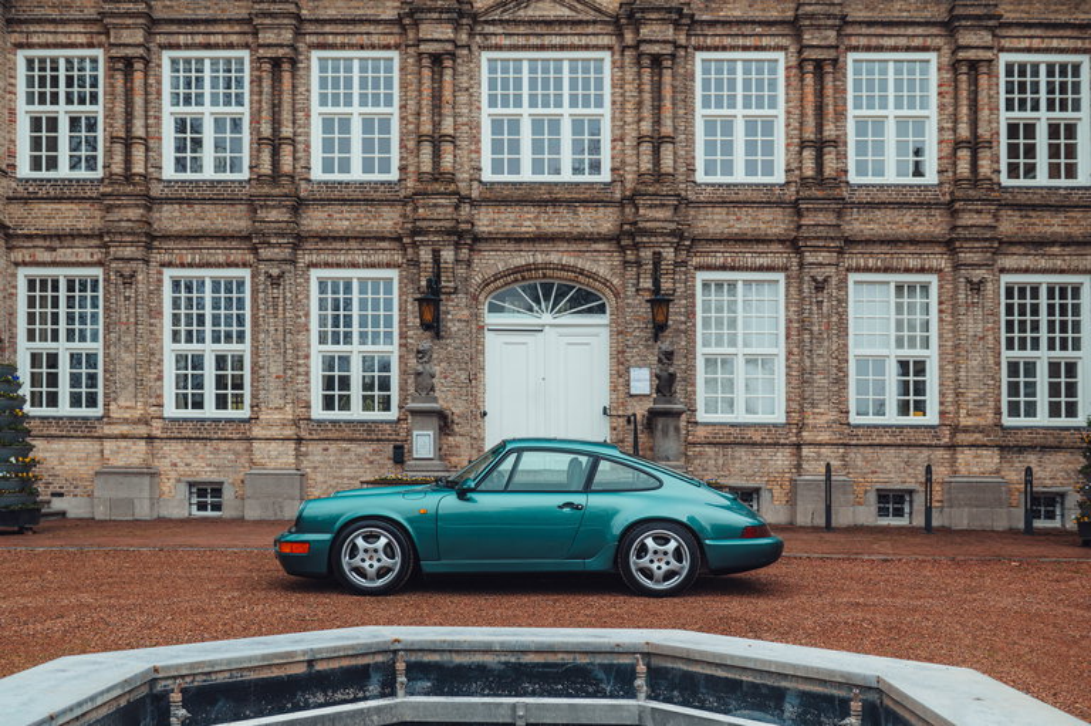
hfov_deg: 54.5
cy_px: 363
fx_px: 1060
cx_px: 546
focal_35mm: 35
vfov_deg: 37.8
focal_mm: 35
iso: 400
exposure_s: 1/160
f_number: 4.5
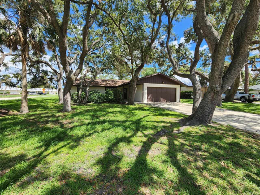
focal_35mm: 13
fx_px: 98
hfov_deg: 106.2
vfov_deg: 89.9
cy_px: 98
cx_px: 130
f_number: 2.2
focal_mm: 2.2
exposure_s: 1/845
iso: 50
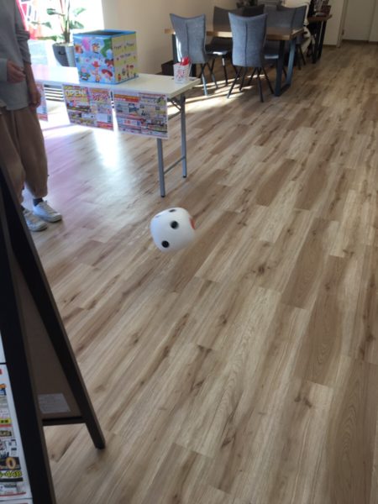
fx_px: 422
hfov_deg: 48.2
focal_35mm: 29
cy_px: 252
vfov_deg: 61.7
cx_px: 189
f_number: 2.2
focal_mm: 4.15
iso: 25
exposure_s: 1/120
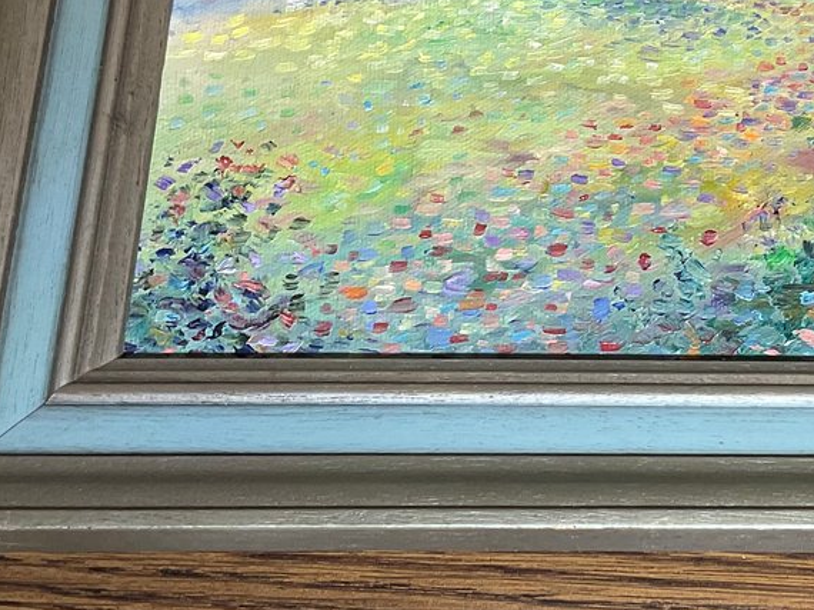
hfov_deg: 24.7
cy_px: 236
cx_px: 710
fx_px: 1810
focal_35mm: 77
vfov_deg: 19.1
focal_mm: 3
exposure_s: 1/100
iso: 64
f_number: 1.8
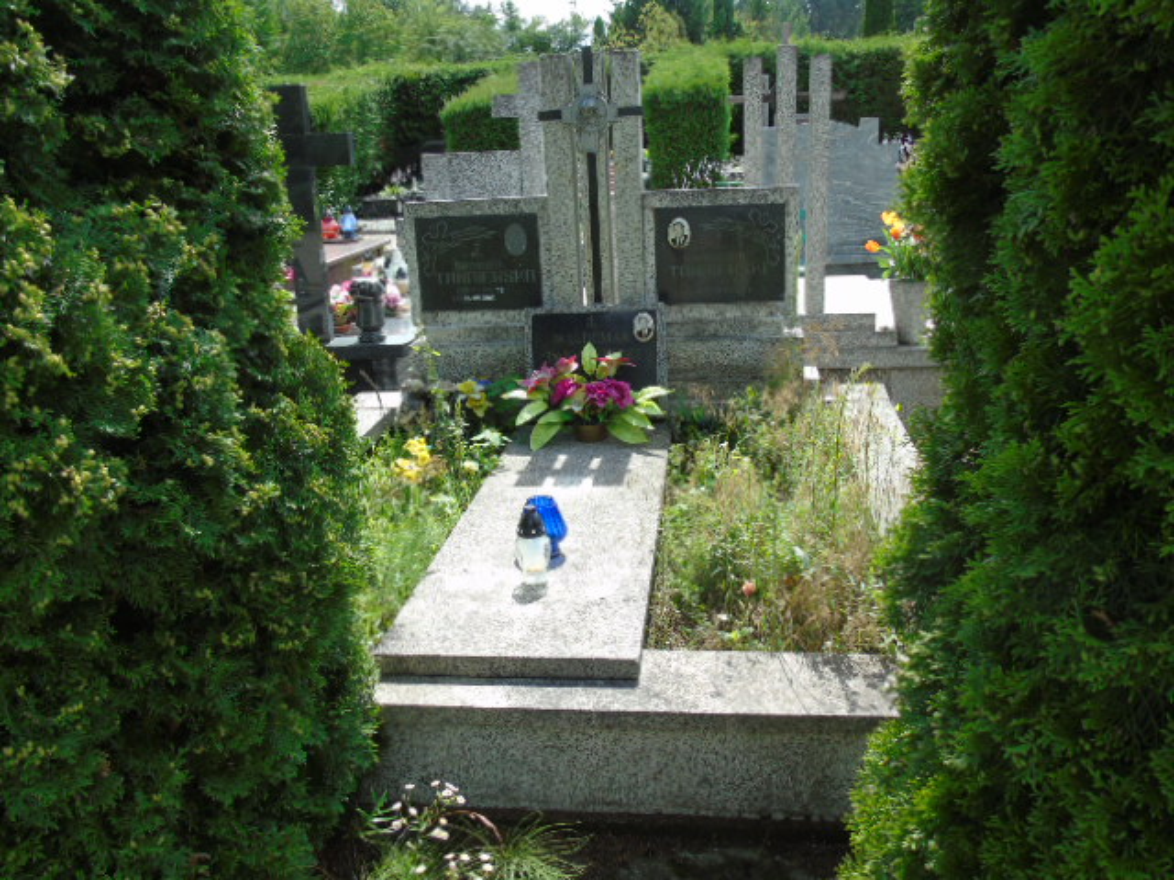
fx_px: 984
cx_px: 587
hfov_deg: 61.7
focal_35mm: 29
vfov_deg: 48.2
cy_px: 440
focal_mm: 5.2
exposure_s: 1/400
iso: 80
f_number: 3.6
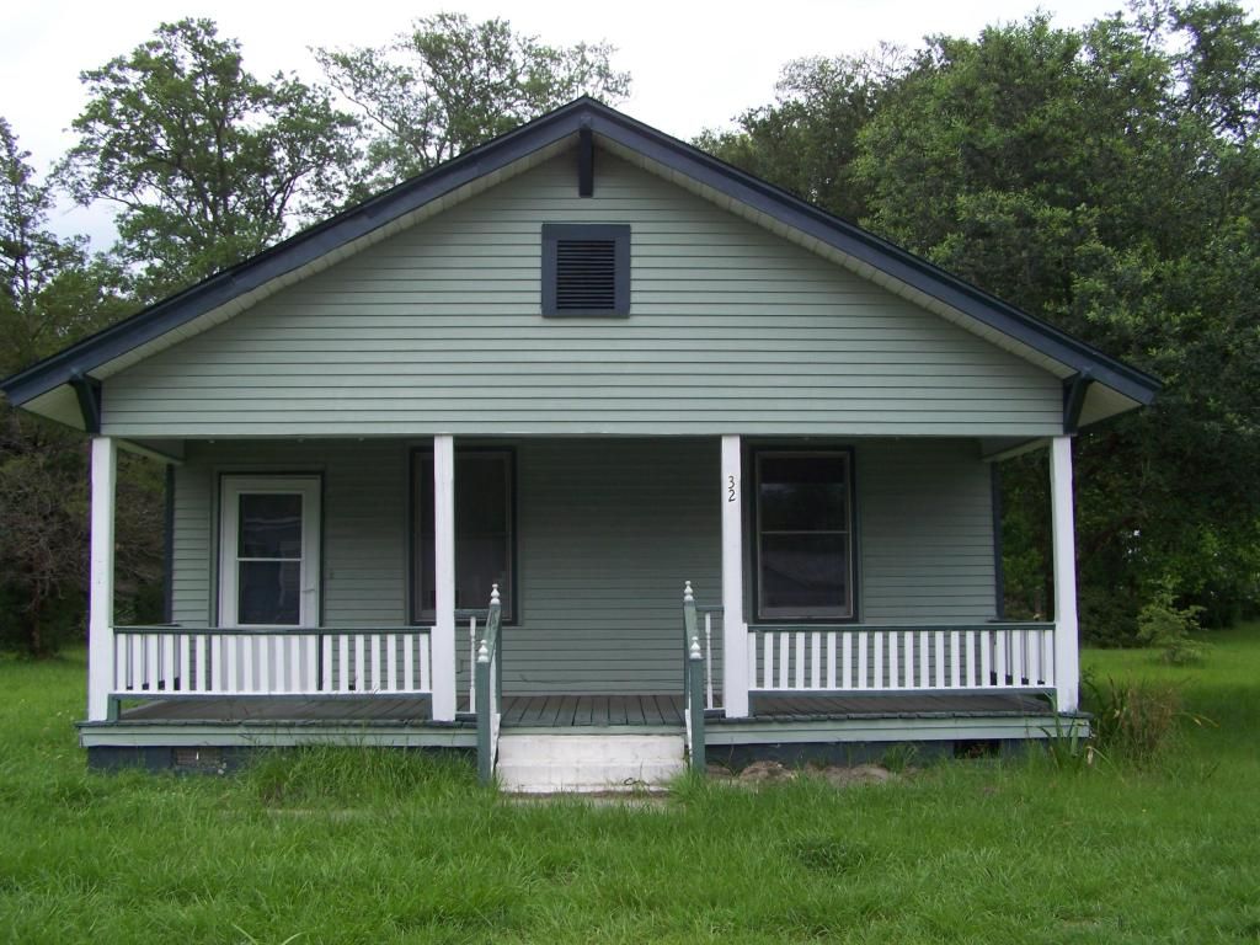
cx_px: 630
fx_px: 1383
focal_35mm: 38
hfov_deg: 49.0
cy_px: 472
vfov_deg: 37.7
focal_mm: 6.3
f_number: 4
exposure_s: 1/250
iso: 64
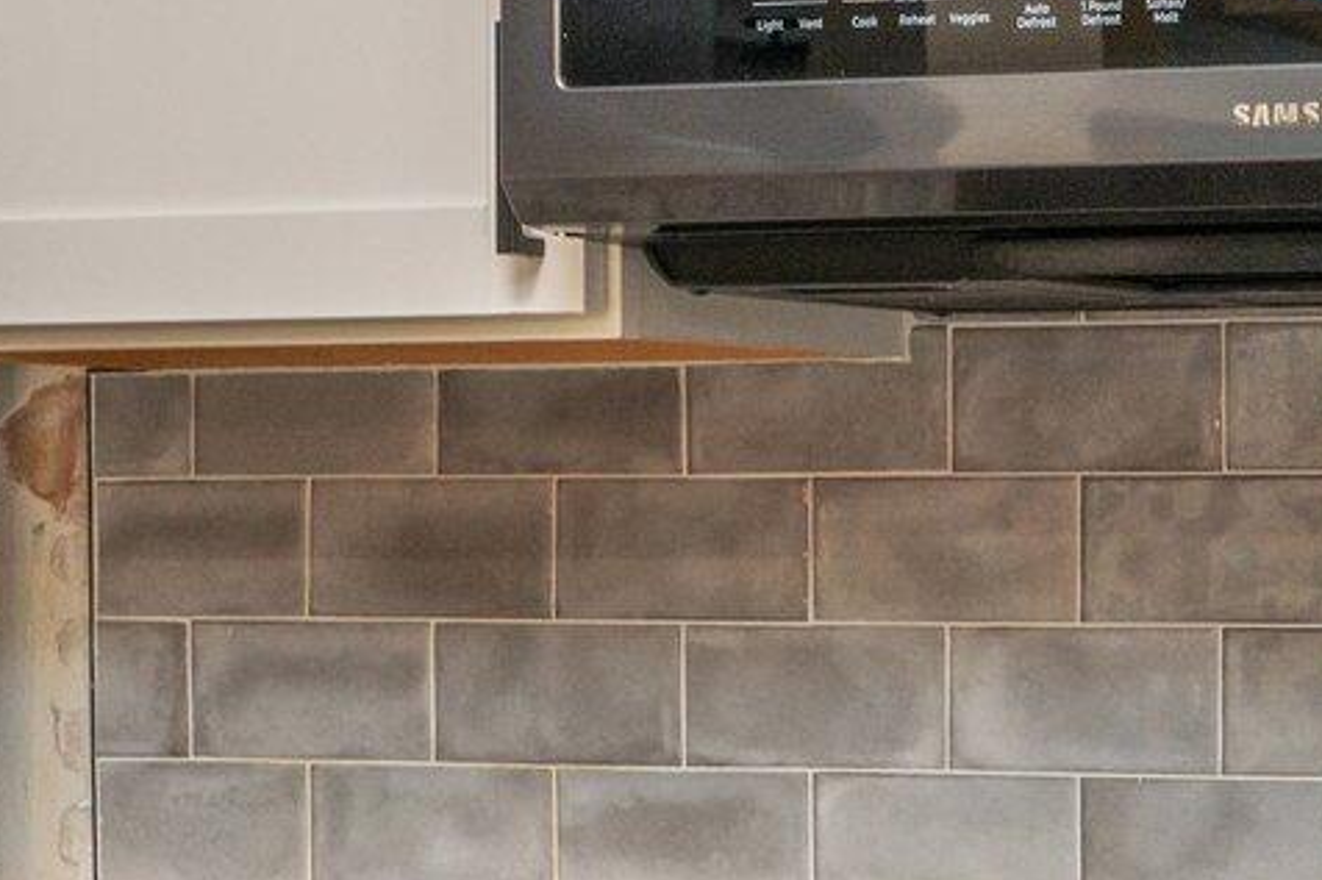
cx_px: 1447
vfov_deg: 10.6
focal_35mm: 129
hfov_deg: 15.5
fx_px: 4735
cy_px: 647
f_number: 9
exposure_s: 1/30
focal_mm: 30
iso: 500
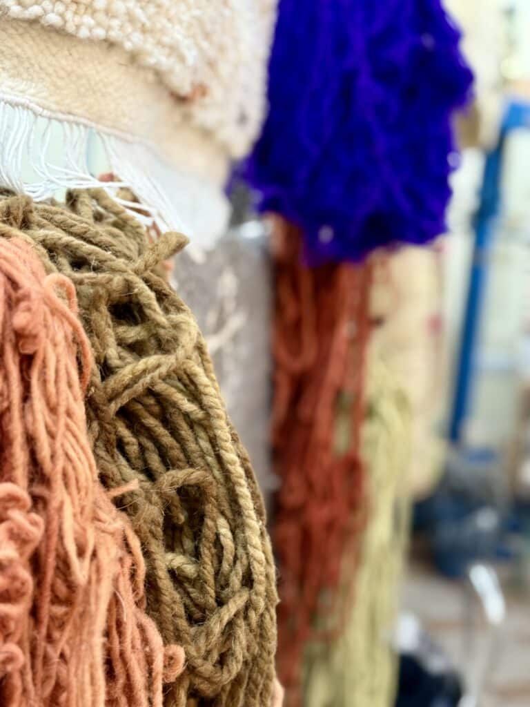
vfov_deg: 39.7
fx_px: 980
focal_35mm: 48
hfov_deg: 30.3
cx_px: 265
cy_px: 354
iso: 200
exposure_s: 1/50
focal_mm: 6.76
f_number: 1.78
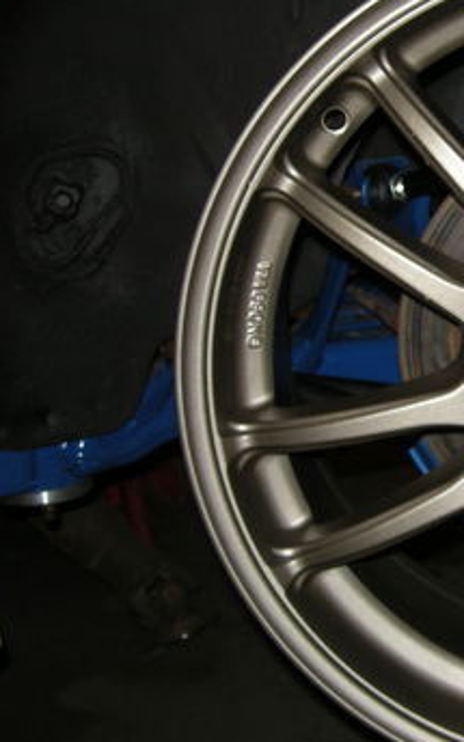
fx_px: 1396
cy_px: 255
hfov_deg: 18.1
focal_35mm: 69
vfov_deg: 29.6
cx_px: 533
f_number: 2.8
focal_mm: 5.7
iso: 64
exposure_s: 1/60
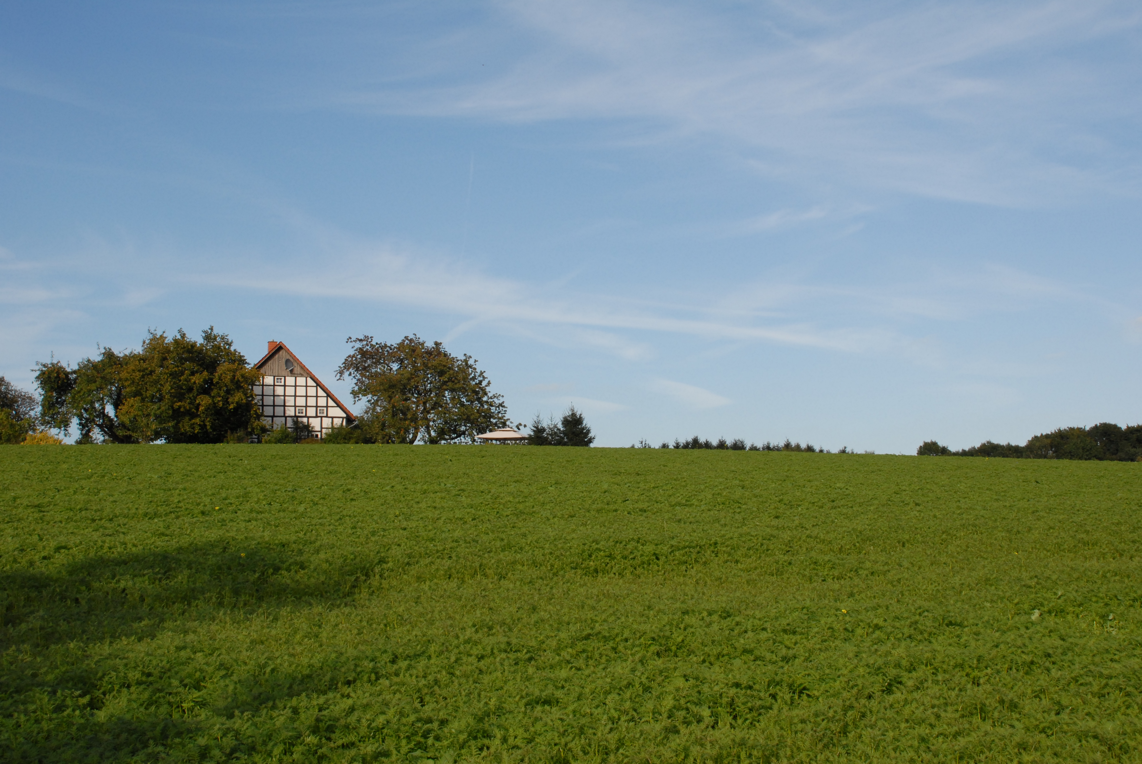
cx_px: 571
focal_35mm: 48
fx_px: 1524
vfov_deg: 28.2
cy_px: 382
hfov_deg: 41.1
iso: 400
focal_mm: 32
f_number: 10
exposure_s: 1/400
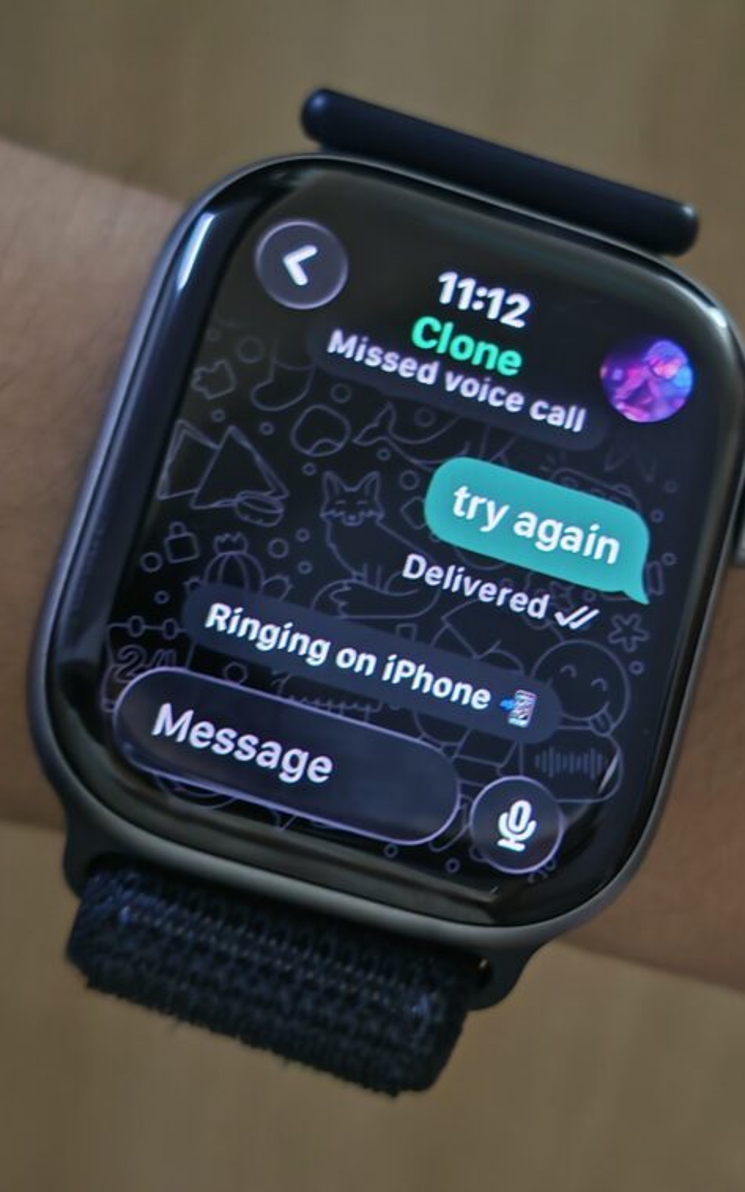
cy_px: 603
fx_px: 2144
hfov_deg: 19.6
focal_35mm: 66
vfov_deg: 31.1
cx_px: 540
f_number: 1.6
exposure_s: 1/33
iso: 500
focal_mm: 5.4
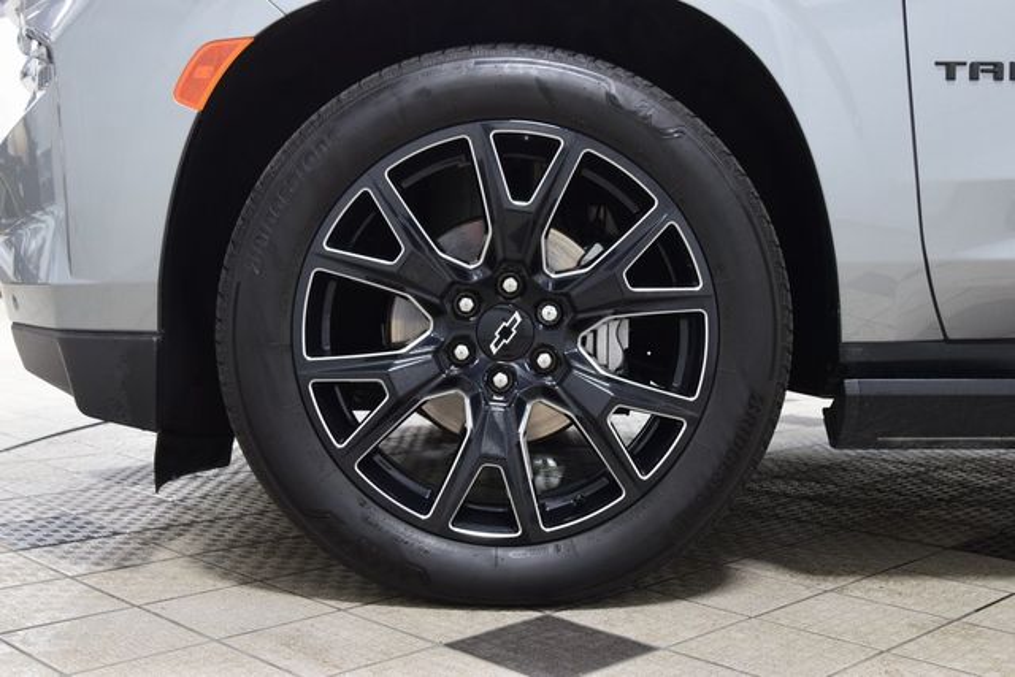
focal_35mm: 45
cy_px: 338
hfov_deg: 43.6
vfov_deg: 29.9
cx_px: 508
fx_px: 1269
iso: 1100
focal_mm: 30
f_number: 6.3
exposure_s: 1/15
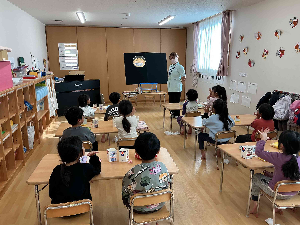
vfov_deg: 48.2
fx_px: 251
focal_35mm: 29
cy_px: 112
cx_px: 150
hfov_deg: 61.7
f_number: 1.8
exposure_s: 1/120
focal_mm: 3
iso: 40
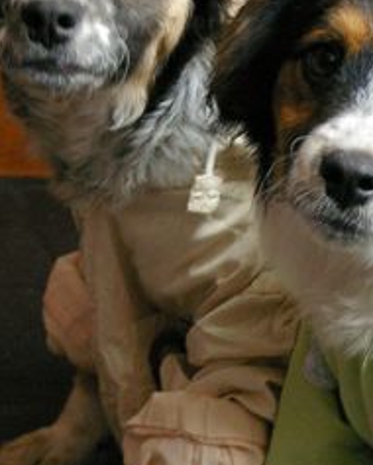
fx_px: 2508
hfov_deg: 8.5
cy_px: 220
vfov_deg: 10.6
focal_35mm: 182
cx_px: 249
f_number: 8
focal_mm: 48
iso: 1600
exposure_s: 1/20
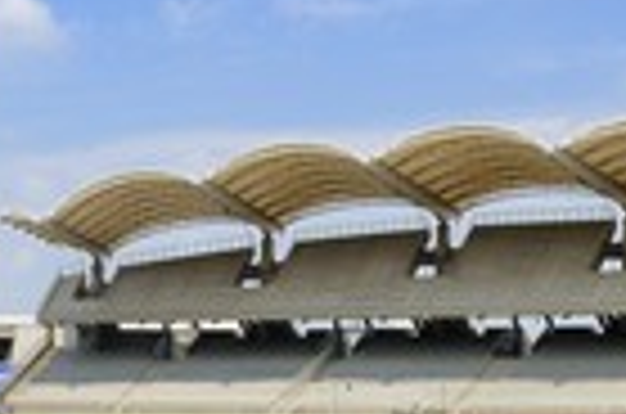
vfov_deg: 16.2
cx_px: 241
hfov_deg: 24.8
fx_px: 1423
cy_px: 414
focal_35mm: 82
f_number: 8
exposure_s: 1/250
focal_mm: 27
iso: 100
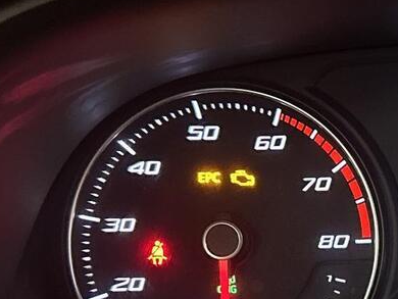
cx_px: 462
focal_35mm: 96
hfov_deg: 19.4
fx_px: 1104
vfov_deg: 15.3
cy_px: 264
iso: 640
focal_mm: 5.7
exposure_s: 1/35
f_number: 1.5
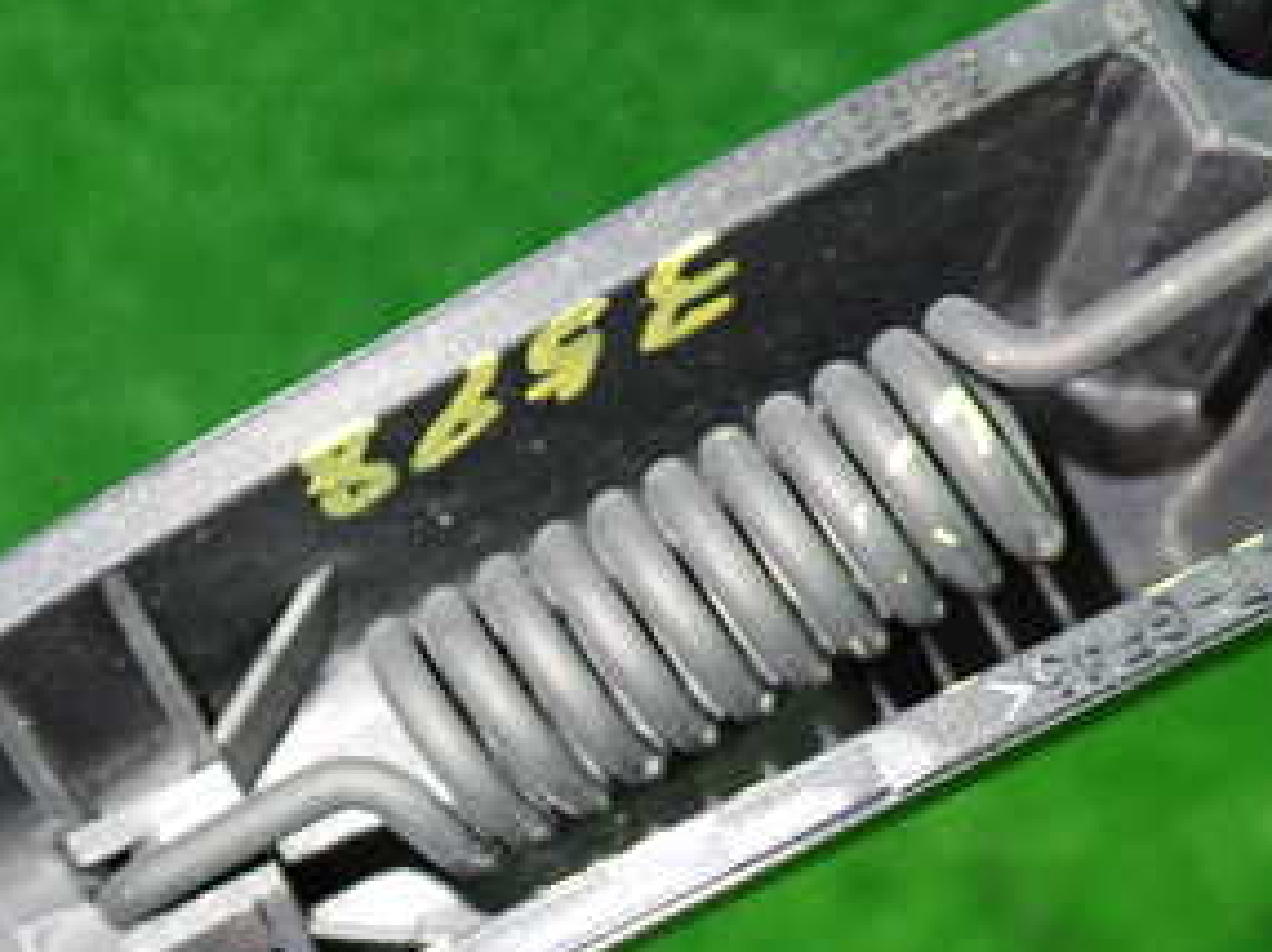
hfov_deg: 30.7
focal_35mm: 63
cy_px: 694
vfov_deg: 23.1
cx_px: 747
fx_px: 2313
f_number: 2.3
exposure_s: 1/30
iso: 500
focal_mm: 5.4
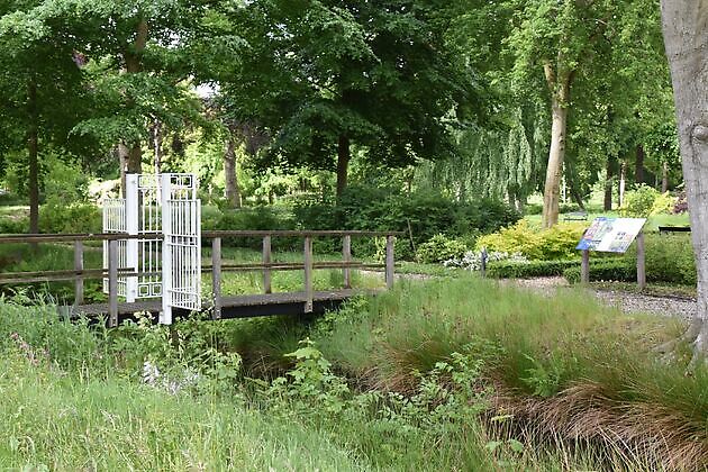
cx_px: 354
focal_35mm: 51
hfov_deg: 38.9
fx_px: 1003
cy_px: 236
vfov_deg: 26.5
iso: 400
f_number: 6.3
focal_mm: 34
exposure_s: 1/160
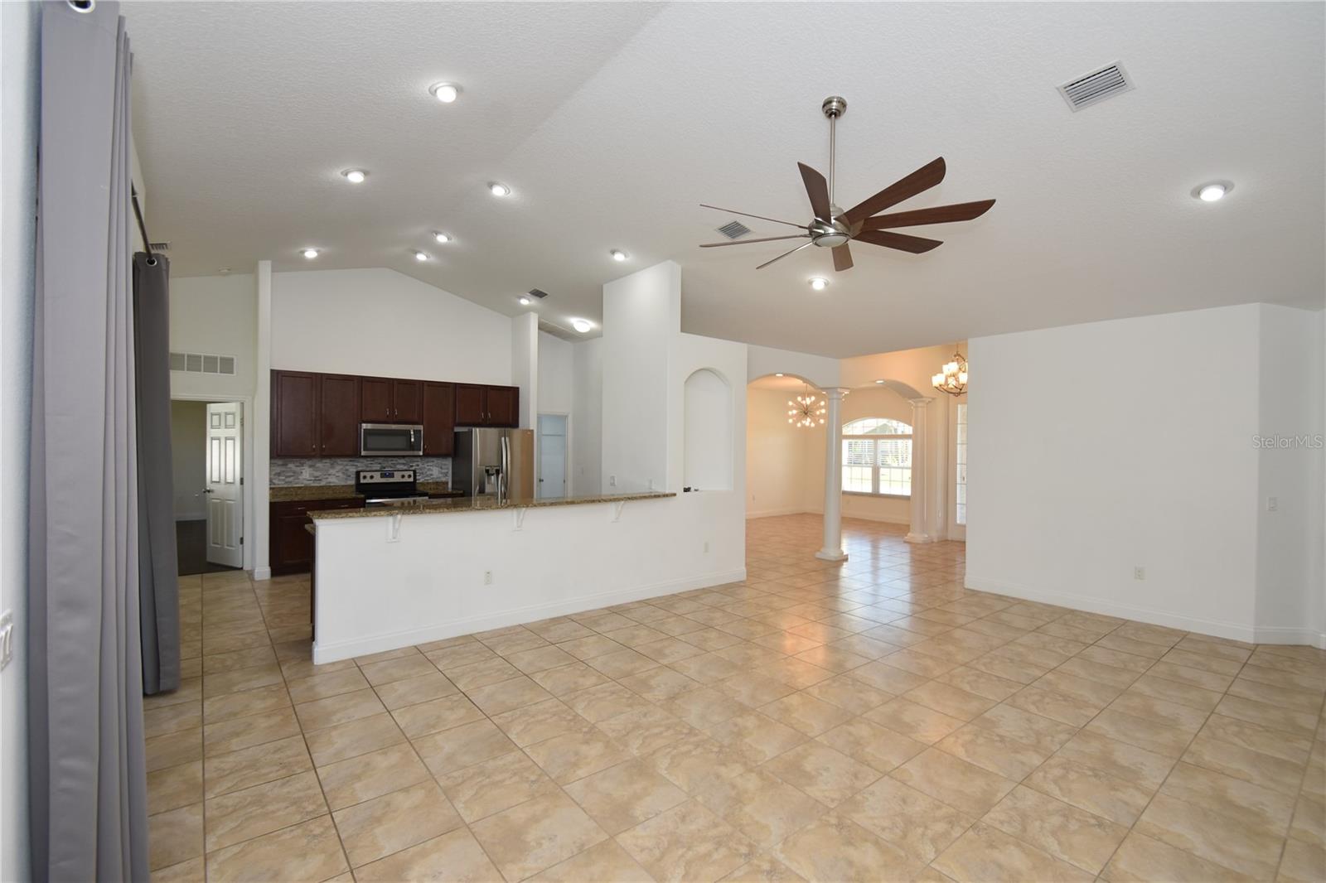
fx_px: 552
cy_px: 442
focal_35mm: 15
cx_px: 663
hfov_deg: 100.4
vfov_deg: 77.3
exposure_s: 1/80
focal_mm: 10
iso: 200
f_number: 4.5
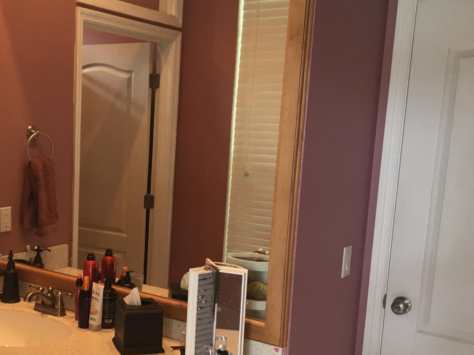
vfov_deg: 30.1
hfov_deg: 38.8
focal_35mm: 48
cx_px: 130
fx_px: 657
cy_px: 223
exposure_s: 1/30
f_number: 2.2
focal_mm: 4.15
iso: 64
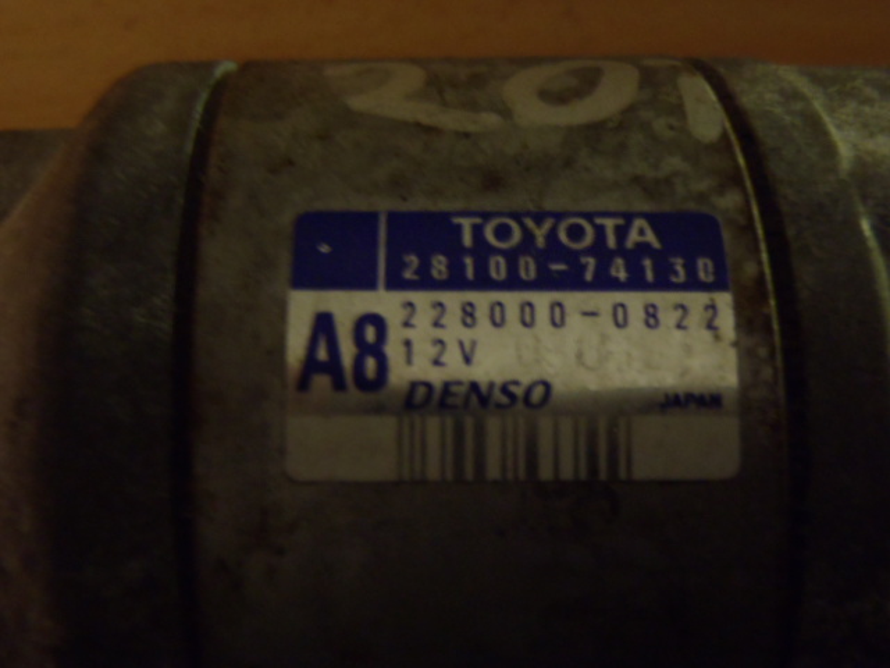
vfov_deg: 38.7
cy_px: 334
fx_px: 951
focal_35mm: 37
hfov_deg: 50.1
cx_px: 445
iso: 400
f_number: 4.7
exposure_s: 1/4
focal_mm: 6.64
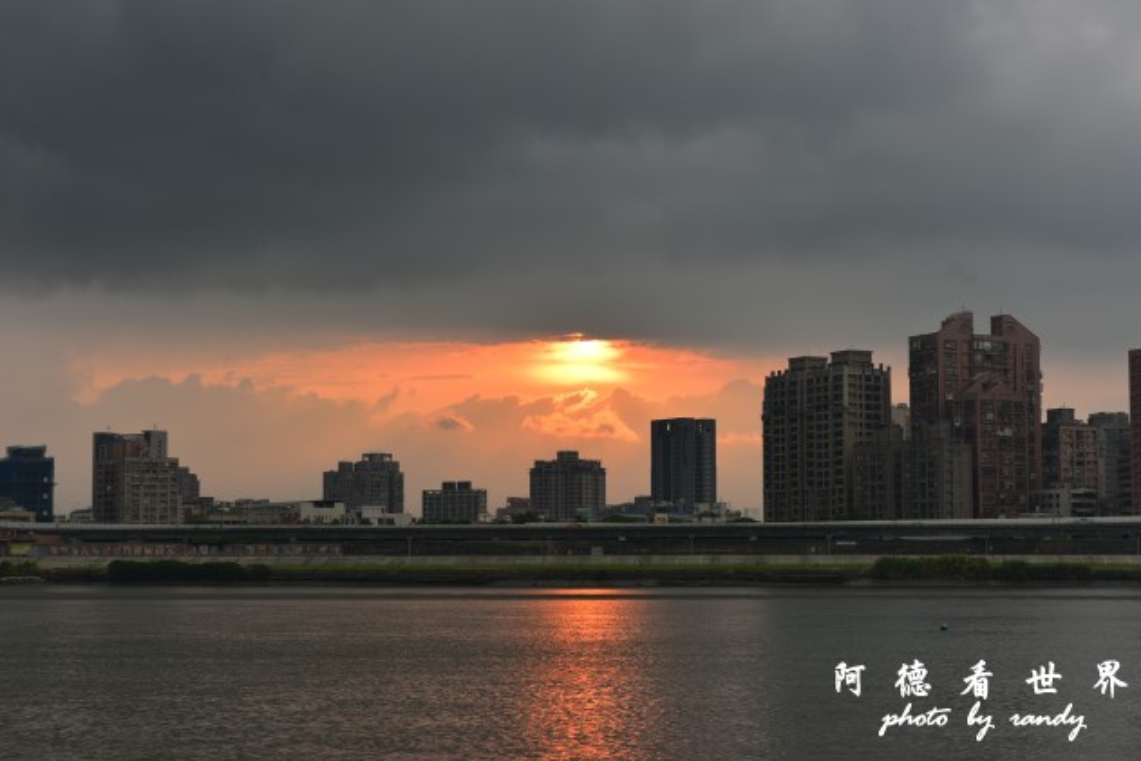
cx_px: 573
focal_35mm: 71
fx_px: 2251
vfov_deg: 19.2
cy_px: 380
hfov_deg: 28.4
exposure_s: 1/25
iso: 100
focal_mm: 70
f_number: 10
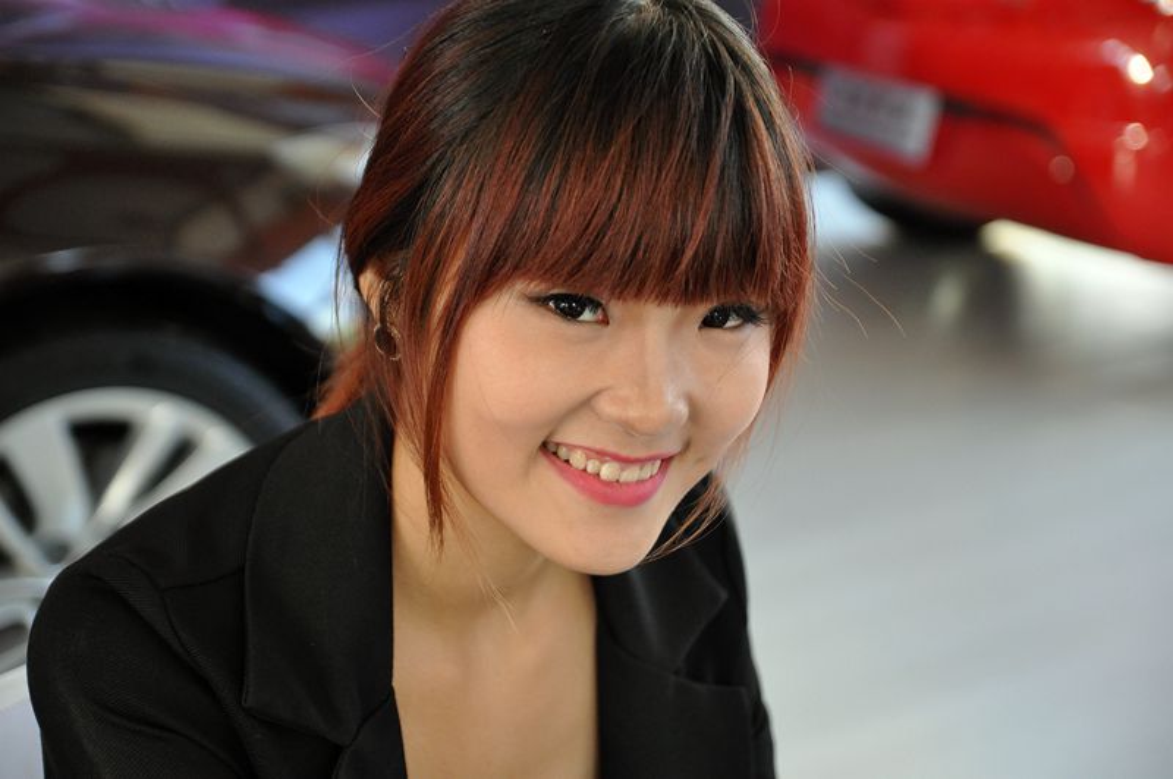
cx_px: 586
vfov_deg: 18.1
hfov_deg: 27.0
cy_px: 390
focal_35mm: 75
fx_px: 2440
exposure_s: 1/500
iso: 1100
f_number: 2.8
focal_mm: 50
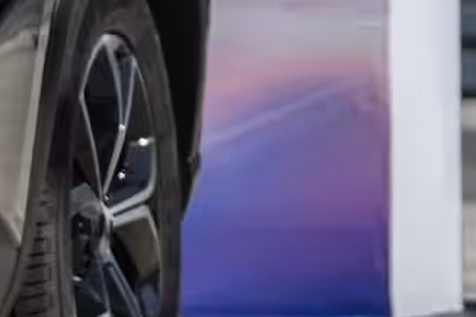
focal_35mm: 801
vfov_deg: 1.7
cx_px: -1144
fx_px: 10590
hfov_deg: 2.5
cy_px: -244
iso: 400
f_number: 4
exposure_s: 1/3200
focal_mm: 109
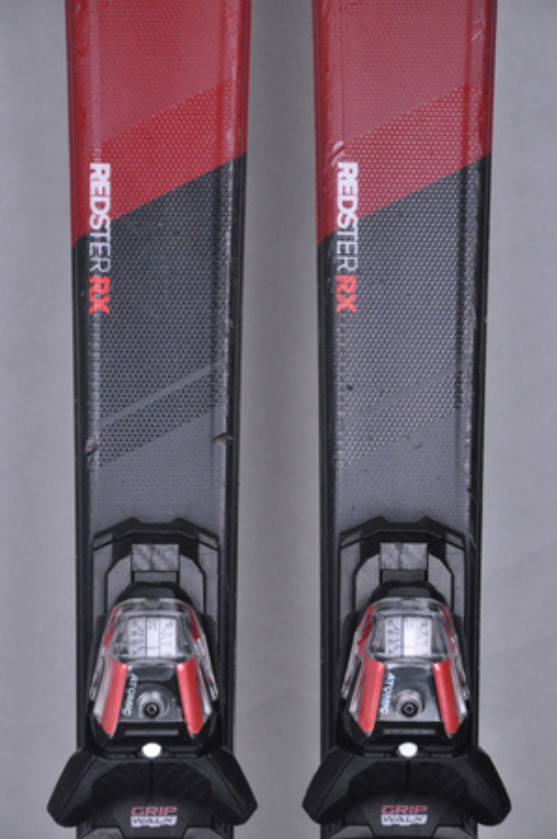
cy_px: 420
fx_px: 3663
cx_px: 278
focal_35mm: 158
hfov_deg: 8.7
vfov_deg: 13.1
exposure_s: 1/125
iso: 3200
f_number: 9.5
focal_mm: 105
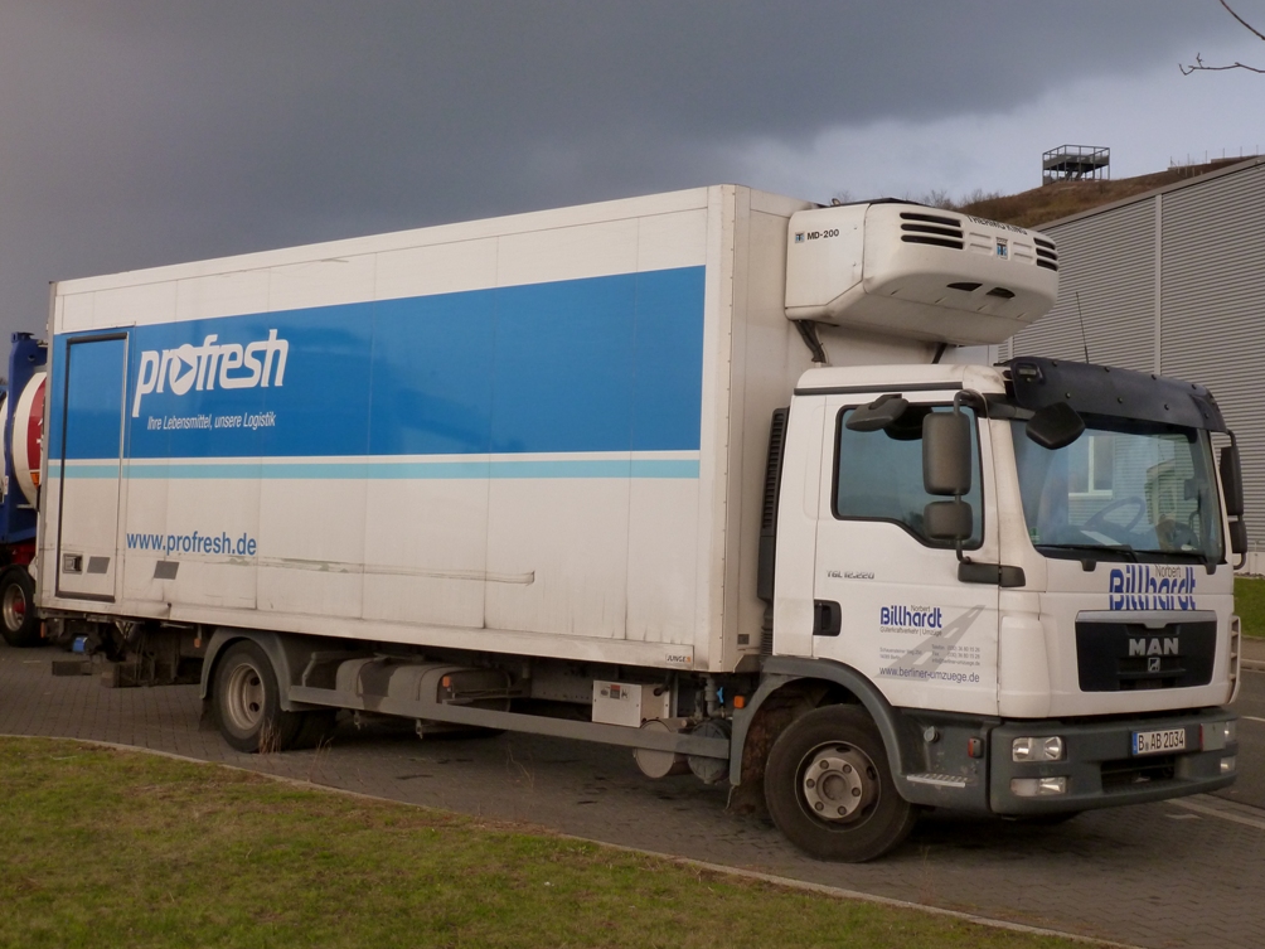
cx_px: 643
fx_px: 1827
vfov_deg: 29.1
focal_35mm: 50
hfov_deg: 38.2
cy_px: 471
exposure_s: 1/60
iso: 250
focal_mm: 8.7
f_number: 4.1
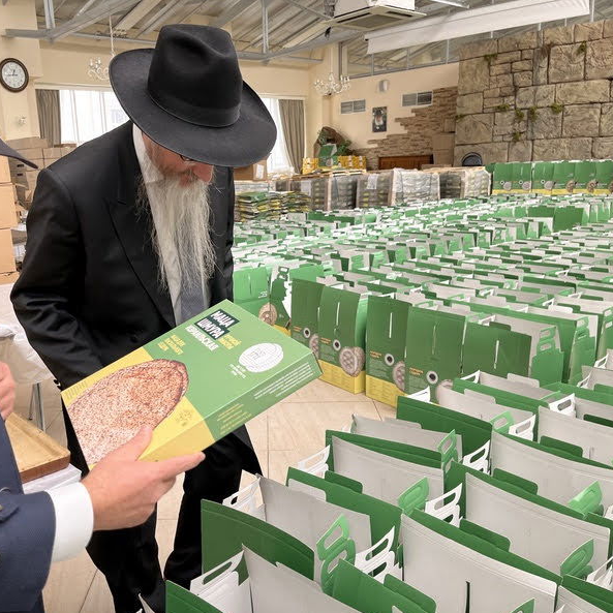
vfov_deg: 52.5
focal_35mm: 31
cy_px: 309
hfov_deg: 51.9
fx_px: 621
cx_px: 225
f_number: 1.6
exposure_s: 1/121
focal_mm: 5.1
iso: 80
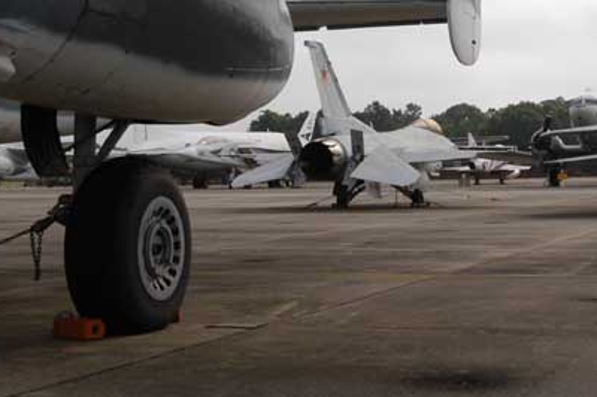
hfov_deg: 27.8
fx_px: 1193
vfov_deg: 18.8
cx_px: 436
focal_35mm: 72
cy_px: 134
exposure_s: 1/350
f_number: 10
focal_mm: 24
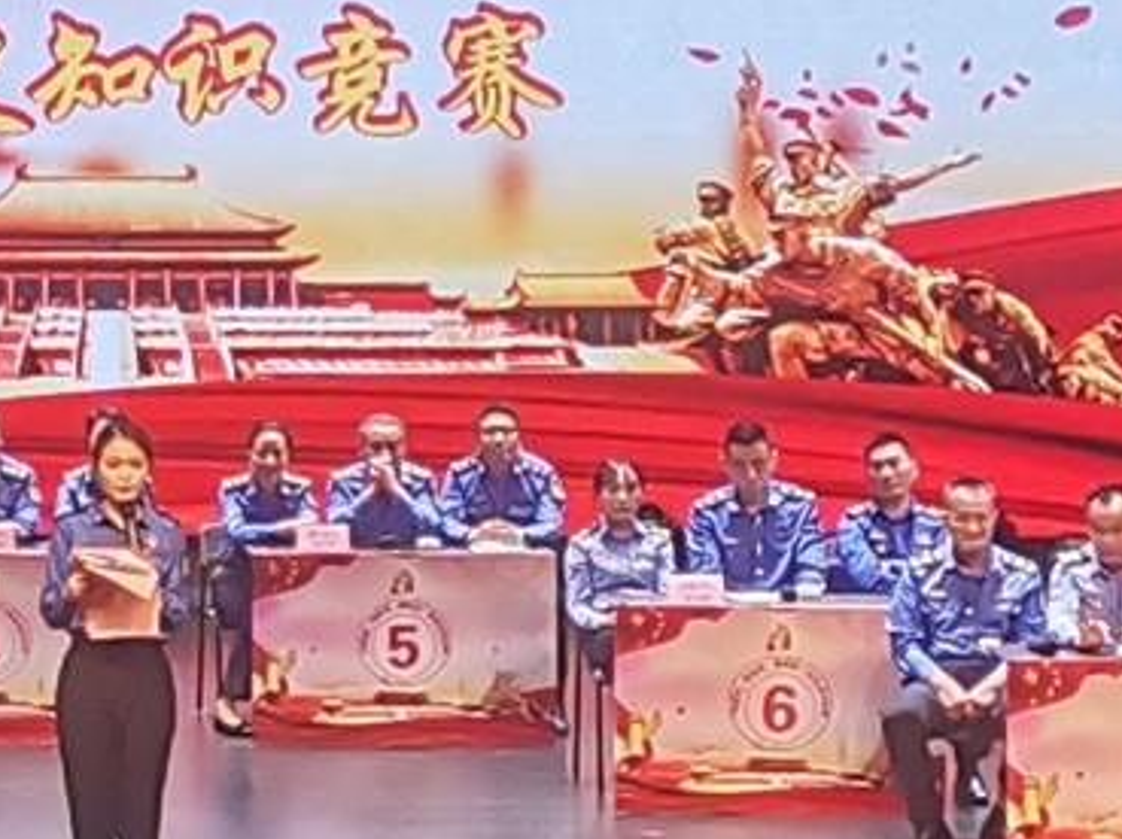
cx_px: 33
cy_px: 322
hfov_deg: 9.6
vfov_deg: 7.3
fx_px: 6606
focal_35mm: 204
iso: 100
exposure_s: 3
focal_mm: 4.75
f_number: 1.8
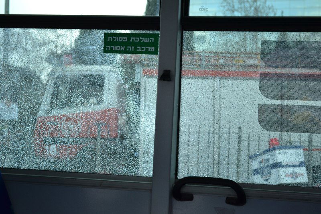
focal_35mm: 72
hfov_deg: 28.1
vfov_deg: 18.9
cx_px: 160
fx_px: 642
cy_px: 107
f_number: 5.3
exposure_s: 1/125
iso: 400
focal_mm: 48
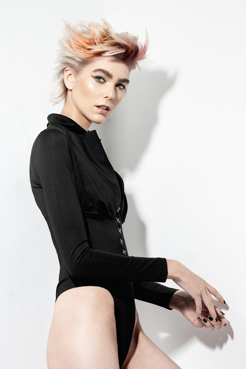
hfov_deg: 16.1
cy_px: 184
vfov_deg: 23.9
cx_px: 123
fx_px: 871
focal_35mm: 85
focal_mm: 85
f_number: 13
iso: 200
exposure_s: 1/125
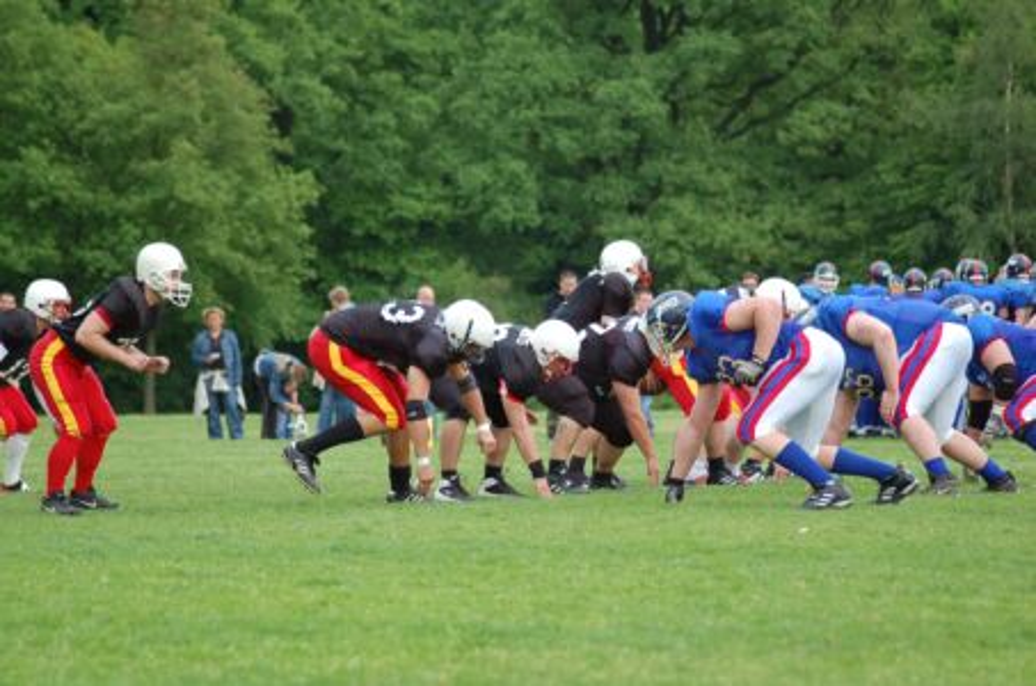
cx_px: 518
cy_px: 343
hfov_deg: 11.4
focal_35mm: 180
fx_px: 5169
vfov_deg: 7.6
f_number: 4.2
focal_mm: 120
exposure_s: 1/800
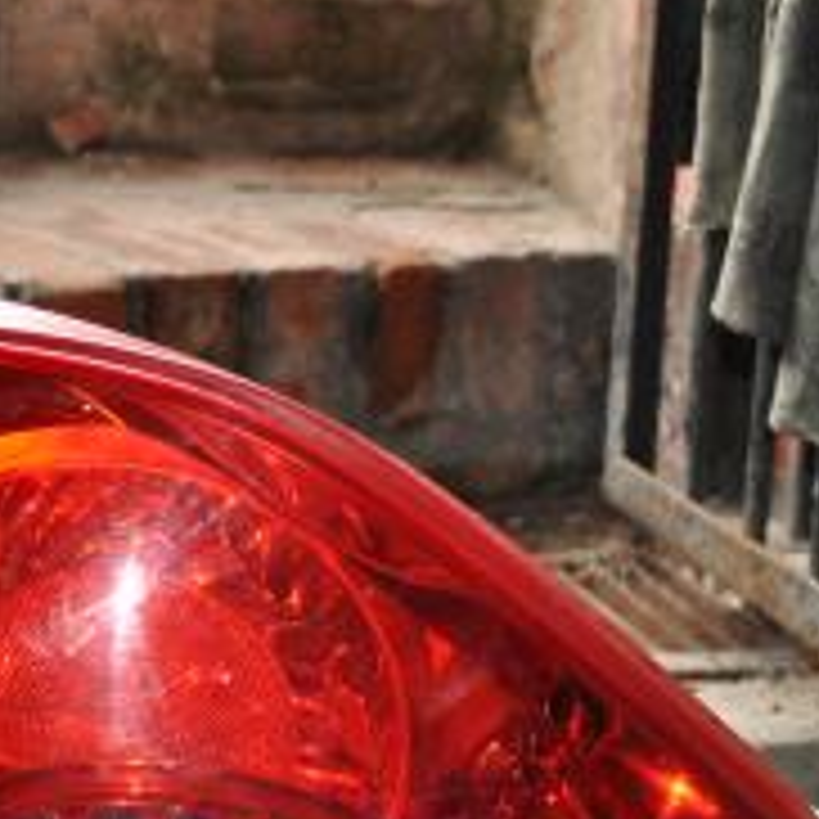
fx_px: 2623
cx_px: 99
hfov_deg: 17.5
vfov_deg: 17.6
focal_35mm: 98
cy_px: 652
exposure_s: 1/60
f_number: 4
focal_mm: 28
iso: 800
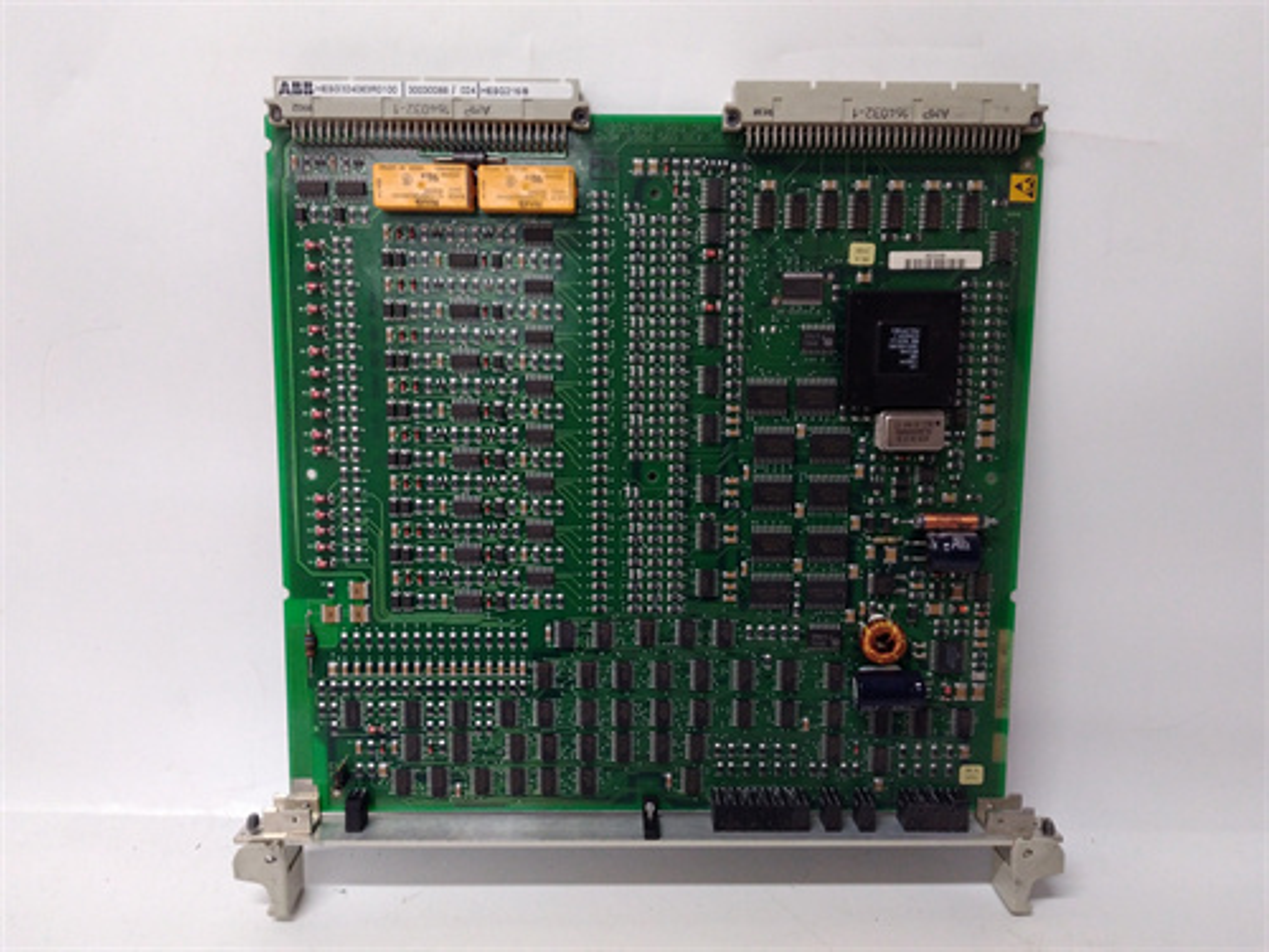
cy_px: 476
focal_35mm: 27
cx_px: 634
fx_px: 990
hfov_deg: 65.3
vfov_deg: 51.4
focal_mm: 3.79
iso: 285
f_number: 2
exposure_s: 1/33
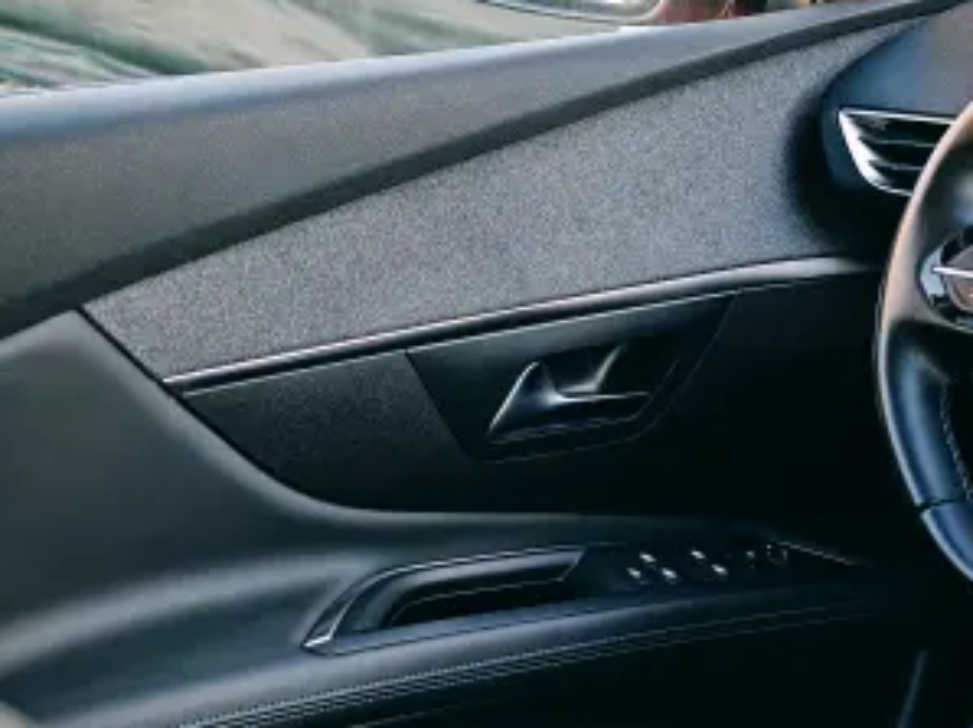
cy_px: 330
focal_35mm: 87
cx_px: 535
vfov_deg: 16.9
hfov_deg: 22.5
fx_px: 2443
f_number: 2.6
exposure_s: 1/60
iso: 1000
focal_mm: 15.38
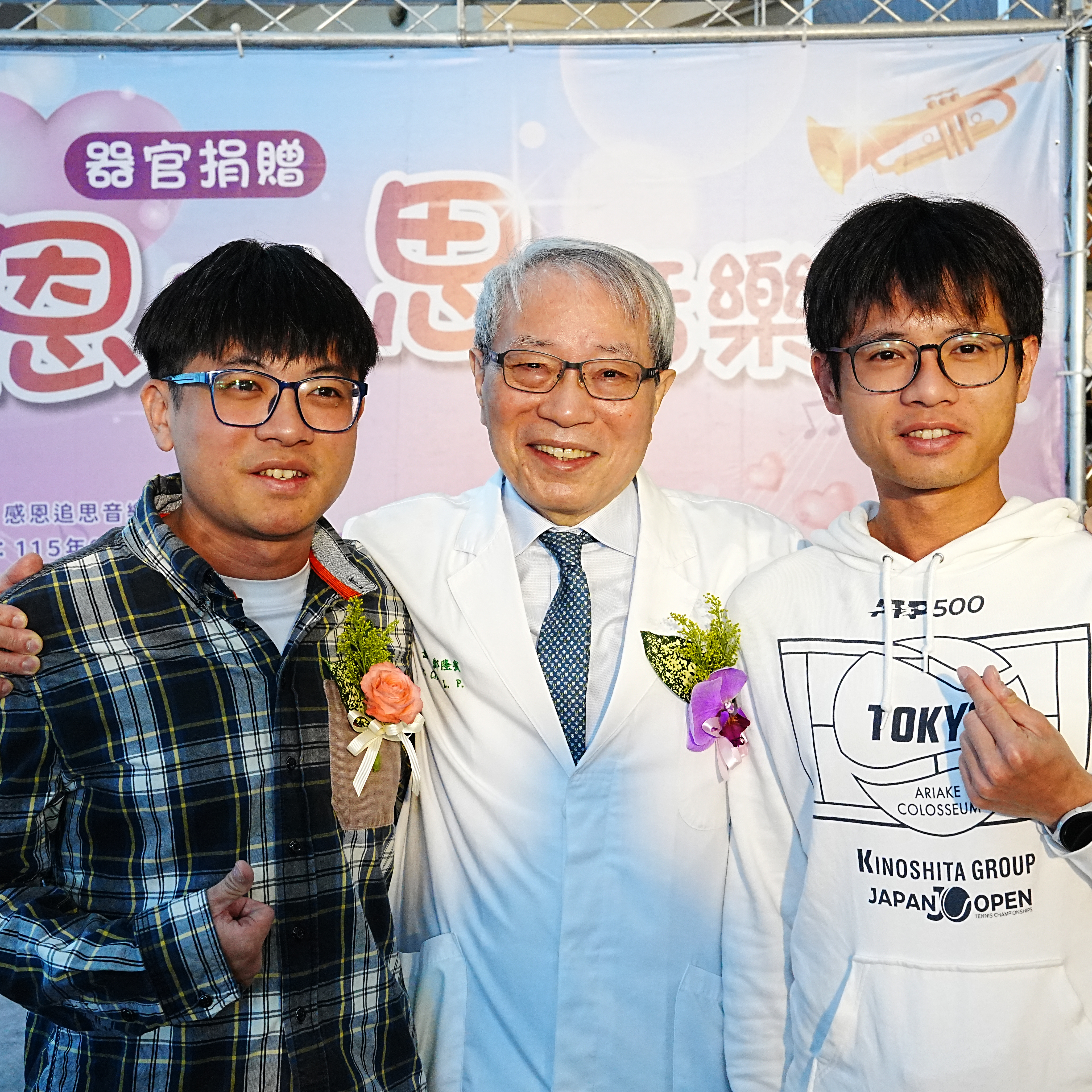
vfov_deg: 31.6
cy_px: 543
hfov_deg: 31.6
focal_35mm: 54
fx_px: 1927
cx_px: 545
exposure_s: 1/160
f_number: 10
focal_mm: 42
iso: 4000
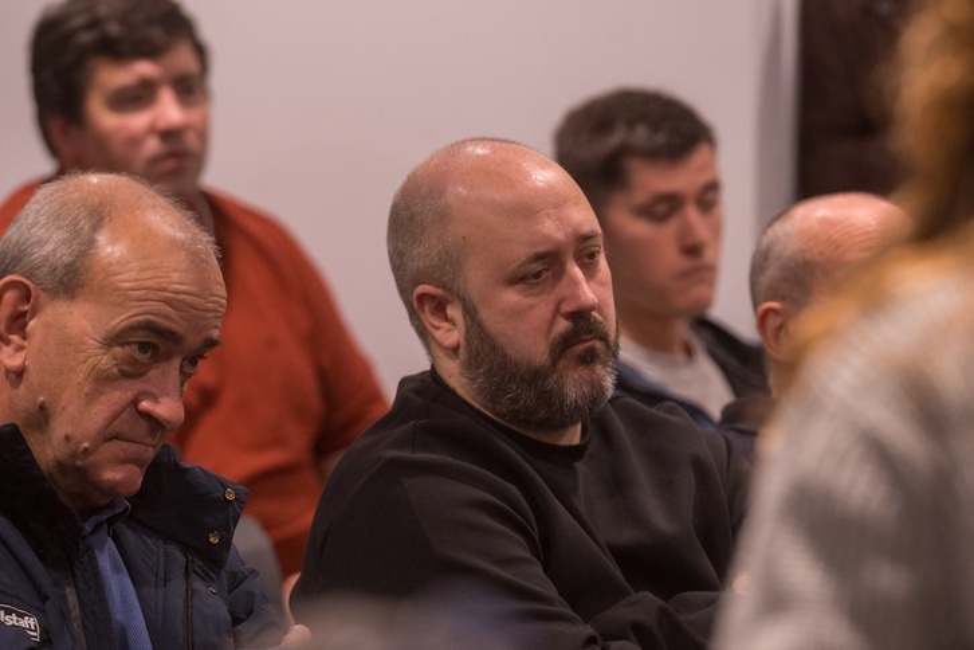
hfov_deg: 6.9
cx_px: 487
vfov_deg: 4.6
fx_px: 8116
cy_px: 325
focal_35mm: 300
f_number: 3.5
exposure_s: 1/100
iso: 2500
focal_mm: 200
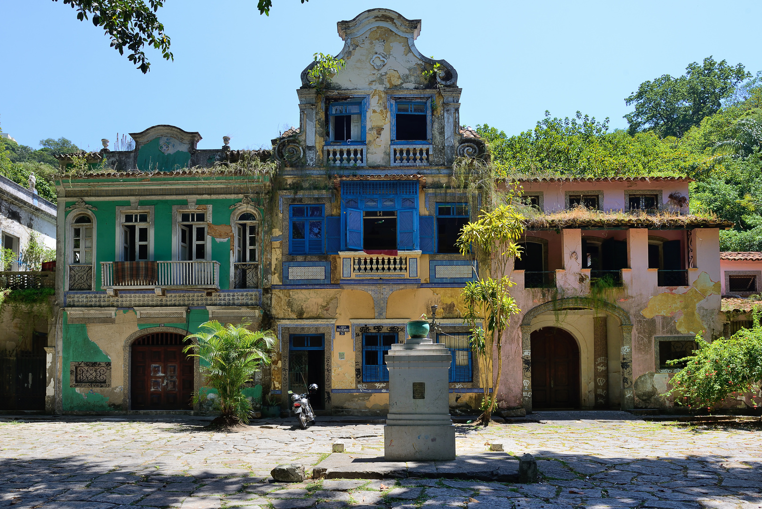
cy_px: 254
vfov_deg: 53.2
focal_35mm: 24
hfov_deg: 73.7
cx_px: 381
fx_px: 508
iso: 100
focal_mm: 24
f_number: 10
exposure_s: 1/80
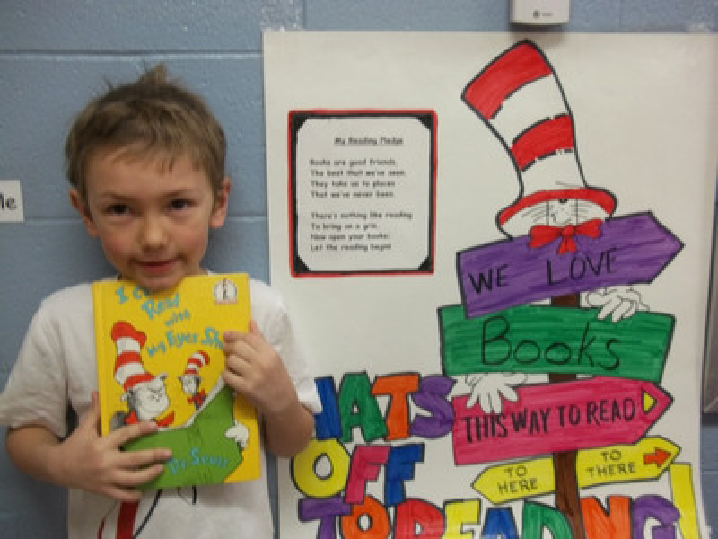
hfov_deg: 51.4
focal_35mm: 36
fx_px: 747
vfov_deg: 39.7
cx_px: 359
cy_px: 270
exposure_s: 1/20
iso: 160
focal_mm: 6.5
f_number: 3.1
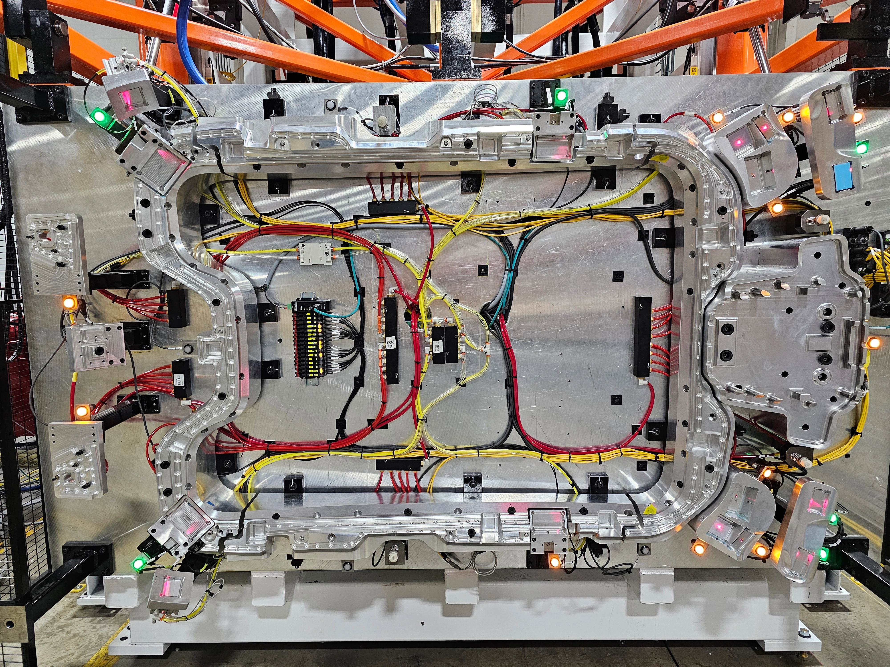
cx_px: 445
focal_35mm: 23
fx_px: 591
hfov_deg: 73.9
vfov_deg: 58.9
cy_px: 334
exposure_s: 1/120
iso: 640
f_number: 1.7
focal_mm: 6.3
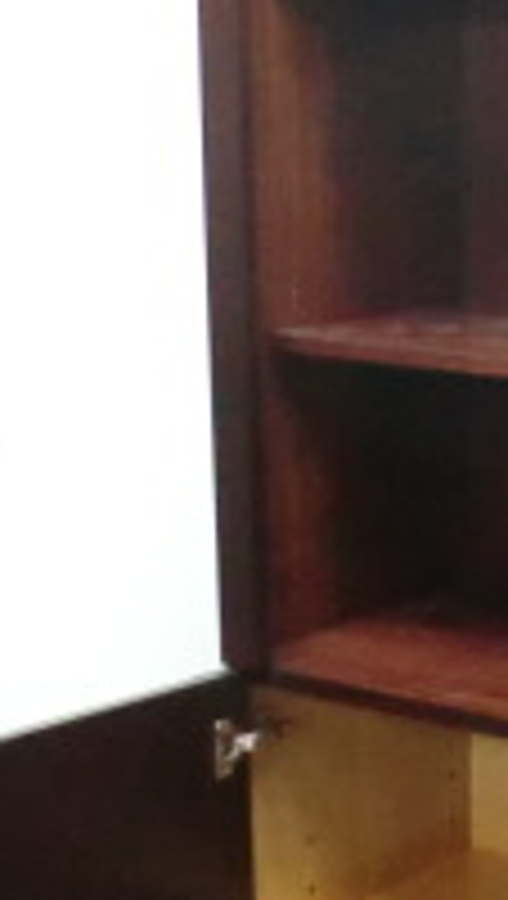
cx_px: 652
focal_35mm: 94
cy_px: 572
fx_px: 2243
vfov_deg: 22.6
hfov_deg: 12.5
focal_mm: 4.9
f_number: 3.2
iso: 800
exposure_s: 1/25
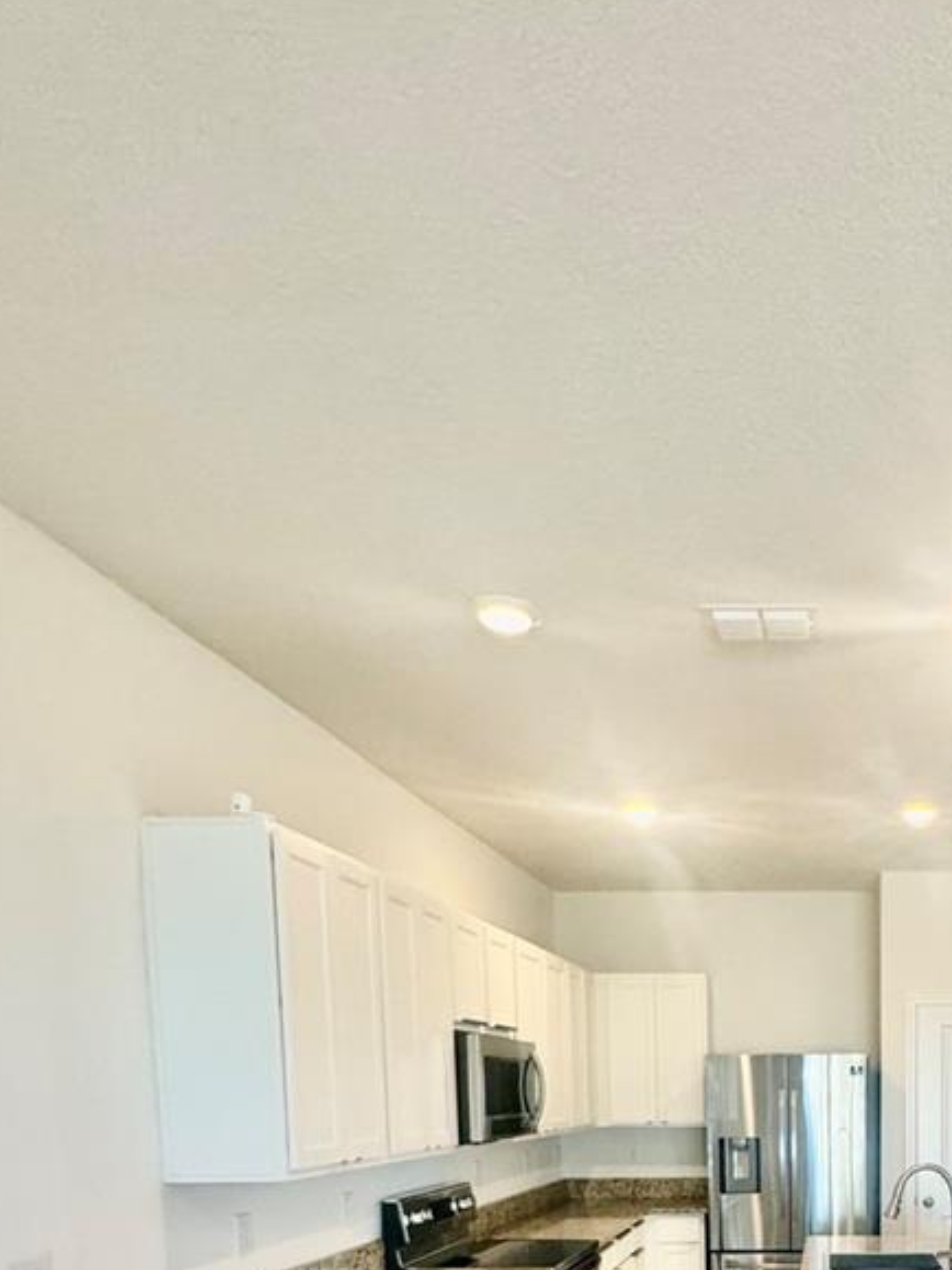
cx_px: 849
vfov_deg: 52.8
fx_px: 1064
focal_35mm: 29
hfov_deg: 44.1
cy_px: 1180
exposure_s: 1/120
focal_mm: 2.22
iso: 250
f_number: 2.2
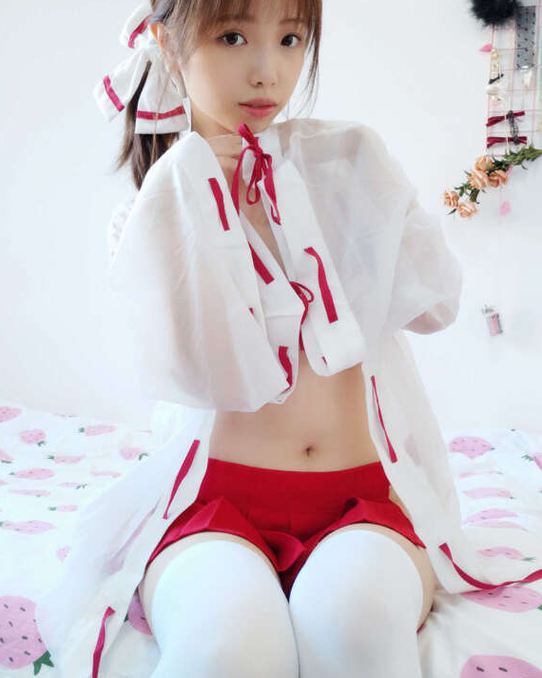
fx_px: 641
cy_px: 325
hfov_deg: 45.8
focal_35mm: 32
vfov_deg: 55.6
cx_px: 261
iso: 100
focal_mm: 4.36
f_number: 1.8
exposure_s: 1/25
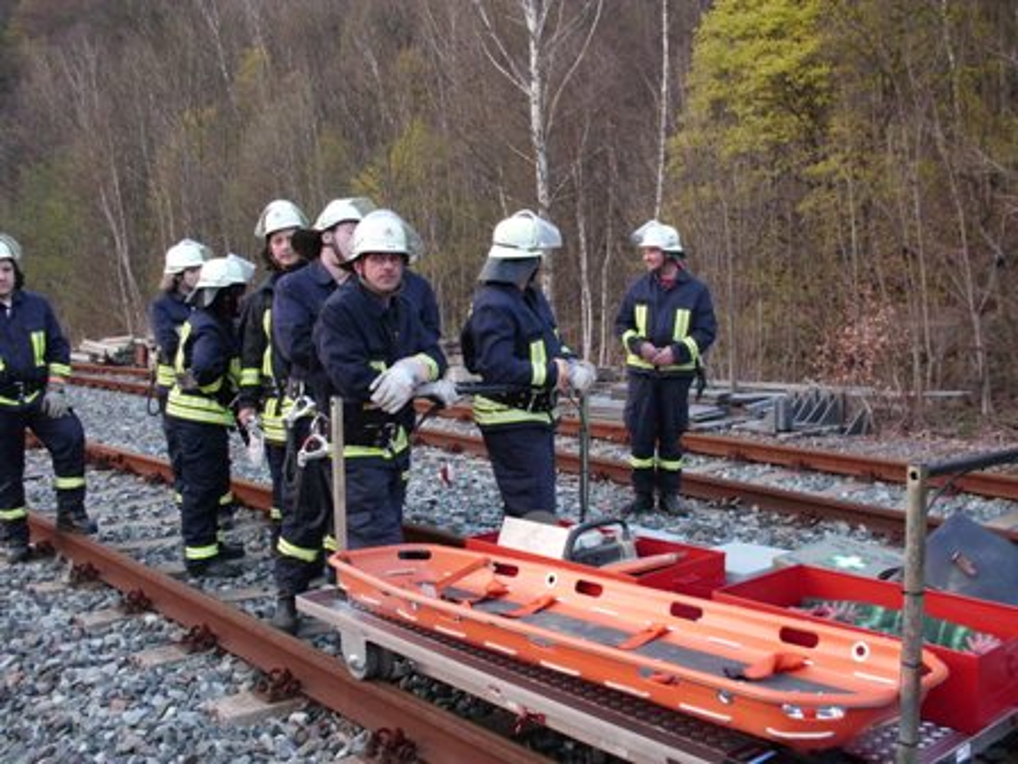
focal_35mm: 36
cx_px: 509
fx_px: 1059
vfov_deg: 39.7
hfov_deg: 51.4
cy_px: 382
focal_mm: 6.3
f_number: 2.9
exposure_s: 1/80
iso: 200
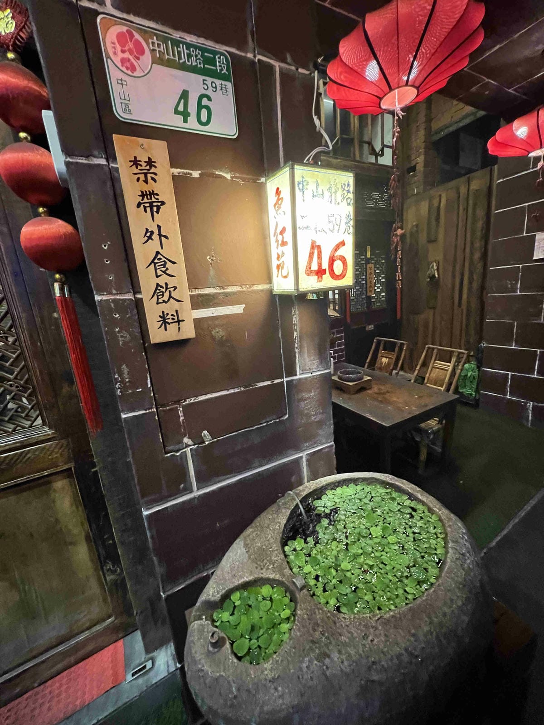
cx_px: 272
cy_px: 362
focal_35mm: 13
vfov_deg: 106.2
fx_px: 272
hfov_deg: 89.9
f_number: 1.8
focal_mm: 1.57
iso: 800
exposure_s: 1/60
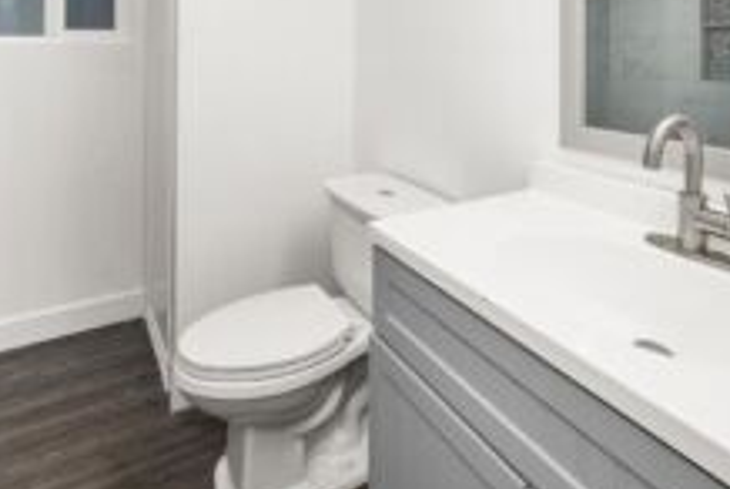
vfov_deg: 52.2
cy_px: 72
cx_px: 362
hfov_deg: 78.5
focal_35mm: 22
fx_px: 447
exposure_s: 1/60
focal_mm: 12
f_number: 7.1
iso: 80
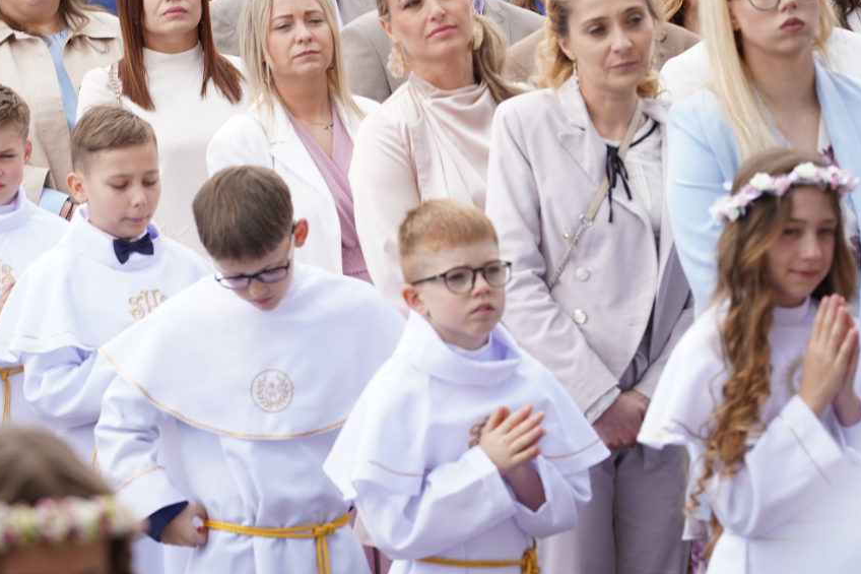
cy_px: 186
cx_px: 337
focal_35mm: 161
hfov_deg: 12.8
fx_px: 3850
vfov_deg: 8.5
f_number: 5
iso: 100
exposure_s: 1/160
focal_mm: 105
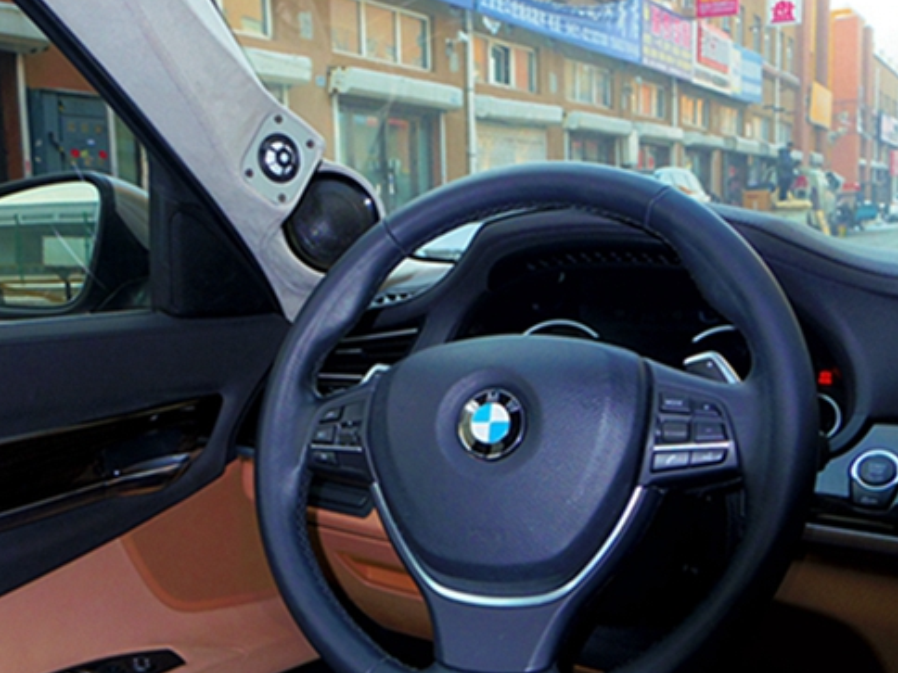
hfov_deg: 43.7
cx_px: 373
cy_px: 339
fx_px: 1115
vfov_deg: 33.6
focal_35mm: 43
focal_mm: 5.9
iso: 200
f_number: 2.8
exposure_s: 1/60
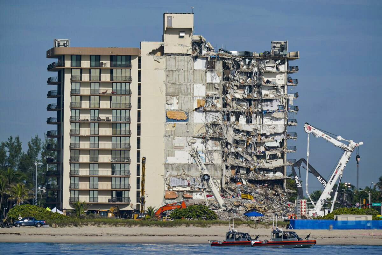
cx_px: 191
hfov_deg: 3.4
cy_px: 128
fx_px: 6366
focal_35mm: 600
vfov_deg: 2.3
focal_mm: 600
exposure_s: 1/5000
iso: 500
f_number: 6.3
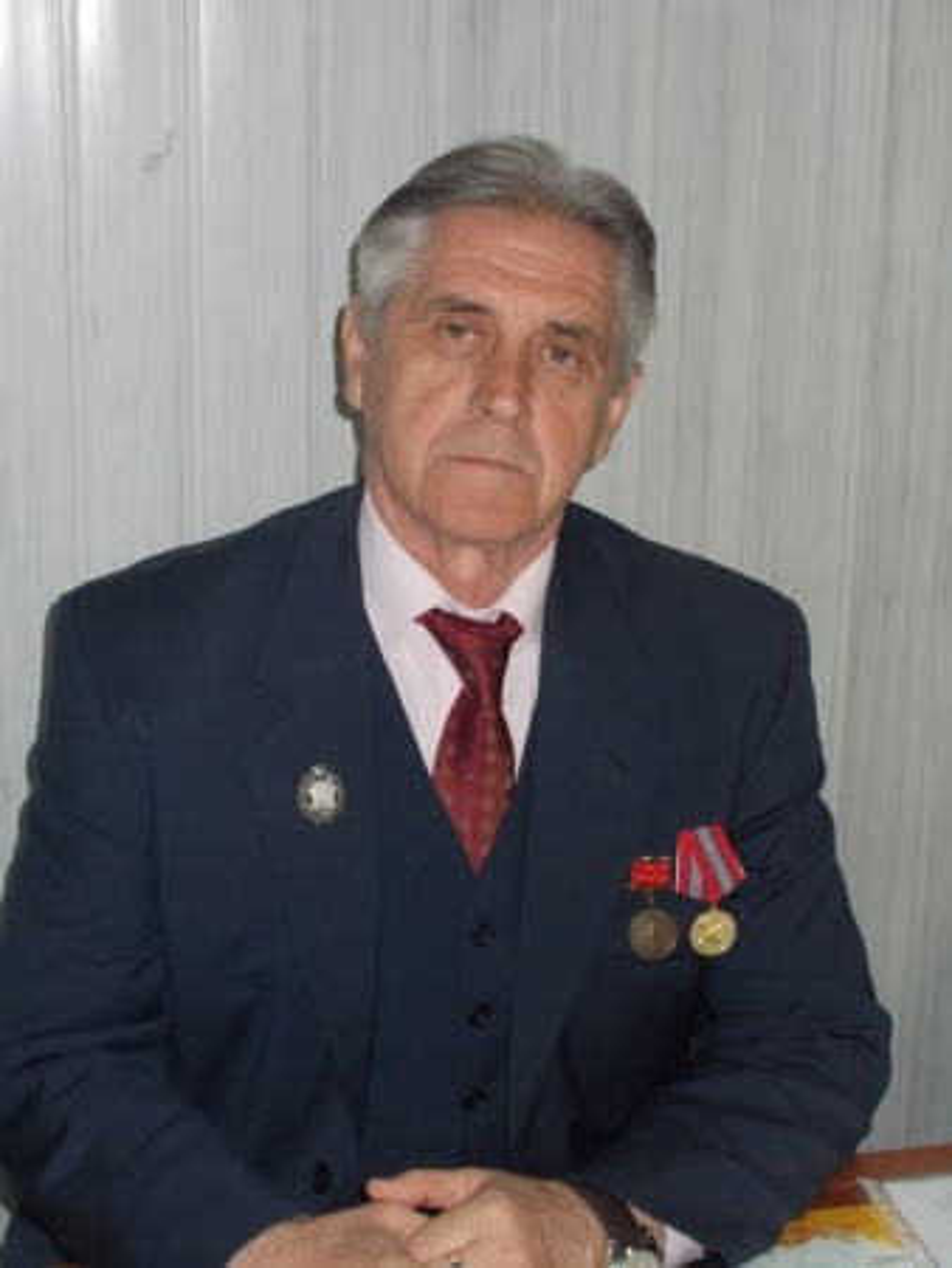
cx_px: 476
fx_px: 2125
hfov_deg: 25.3
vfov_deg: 33.2
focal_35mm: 58
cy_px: 634
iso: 200
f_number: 4.9
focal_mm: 10.3
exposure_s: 1/30
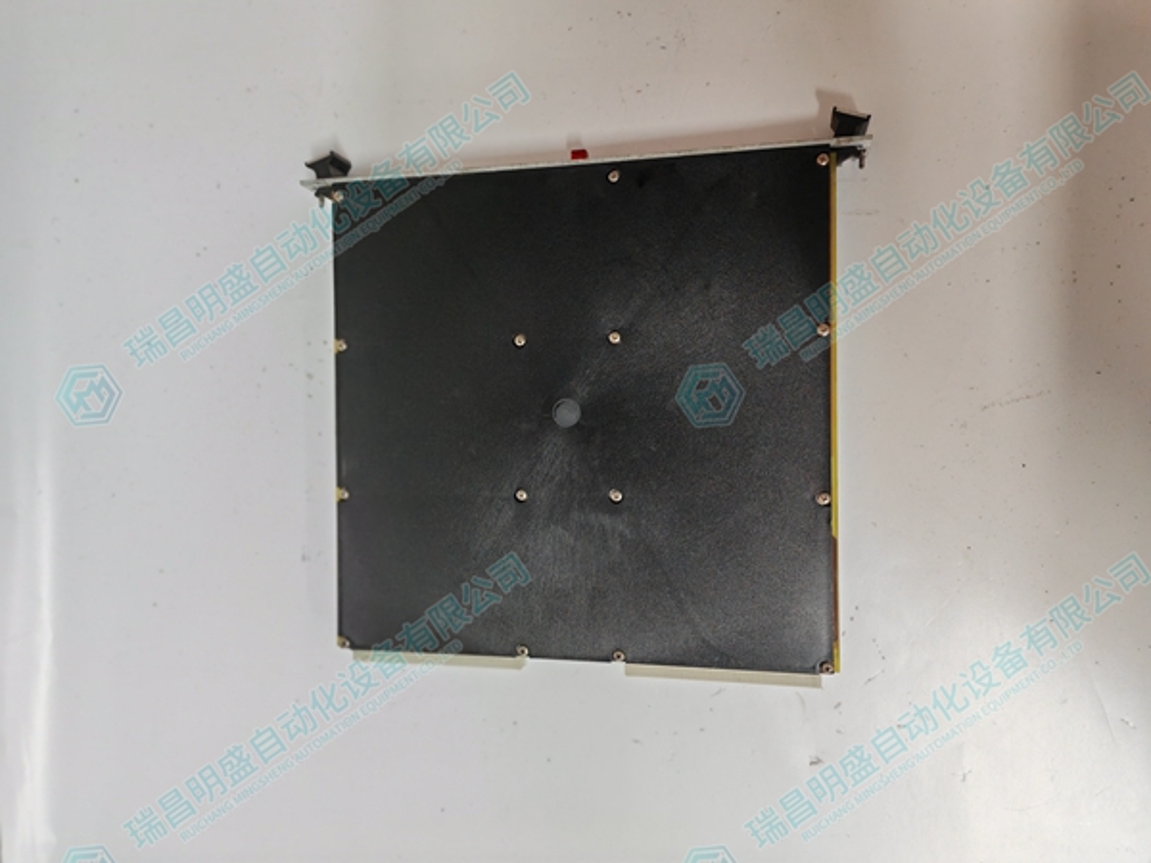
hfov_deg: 65.3
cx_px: 576
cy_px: 432
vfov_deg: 51.4
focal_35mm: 27
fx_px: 898
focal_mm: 6.12
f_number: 2.4
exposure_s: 1/100
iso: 640
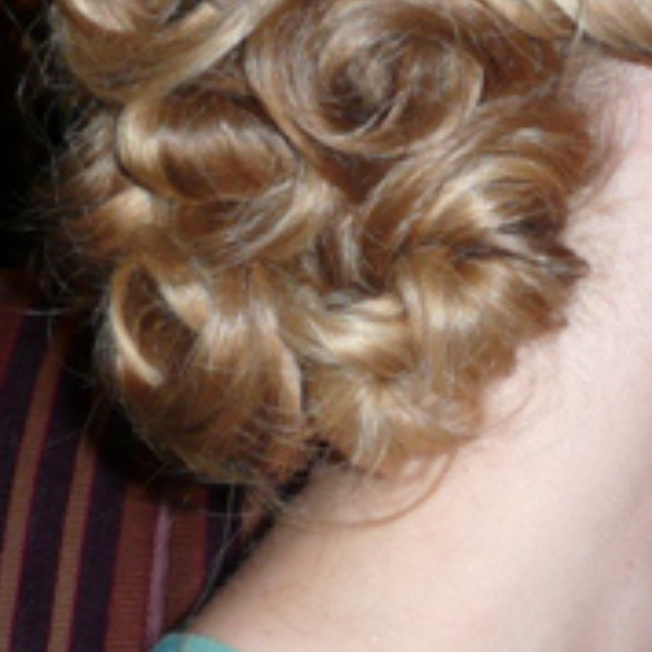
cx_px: 520
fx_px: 2941
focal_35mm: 138
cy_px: 66
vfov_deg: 12.6
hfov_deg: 12.6
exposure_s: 1/30
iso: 100
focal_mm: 10.2
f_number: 4.5
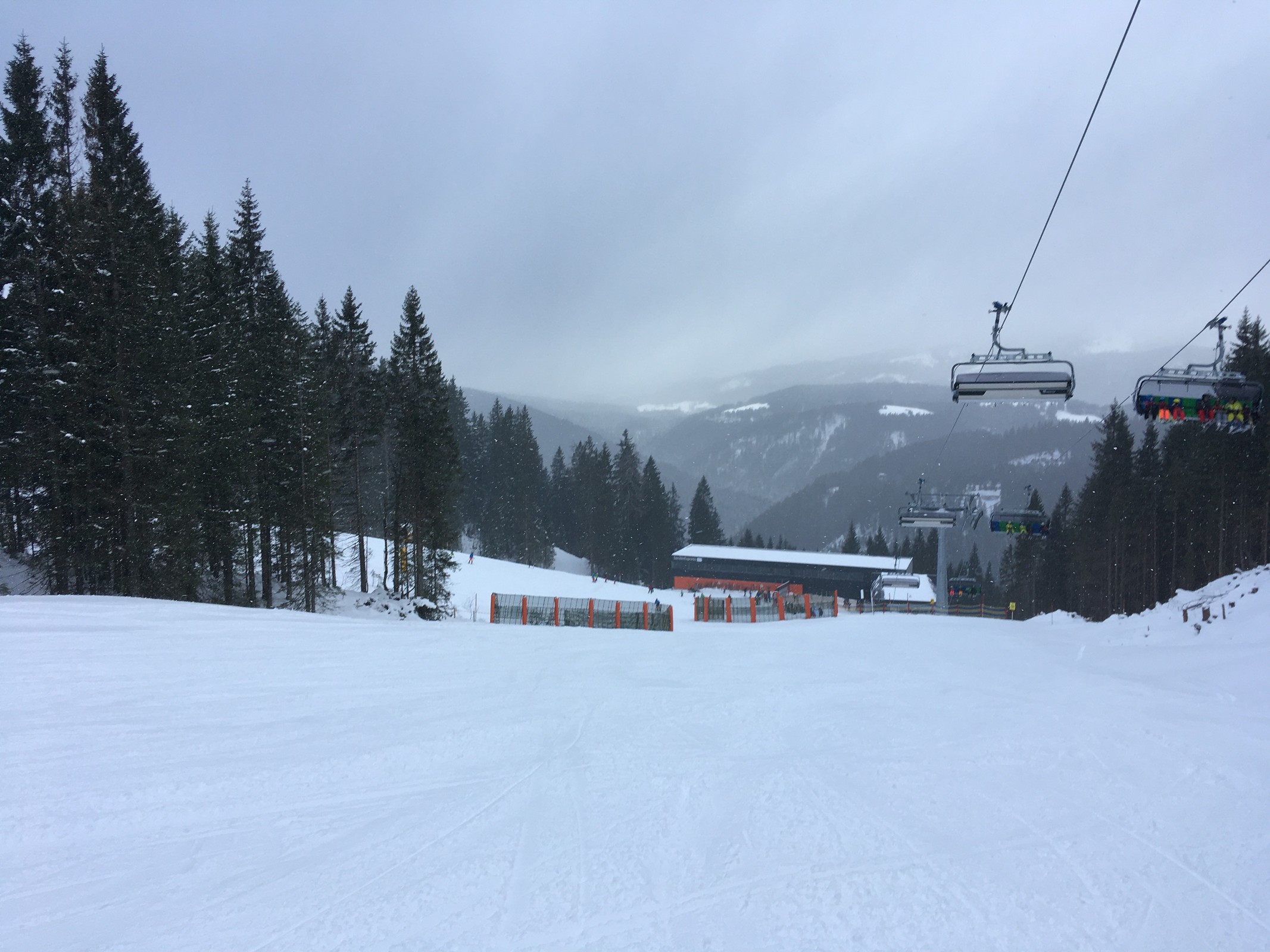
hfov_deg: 61.7
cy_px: 476
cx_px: 635
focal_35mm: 29
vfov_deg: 48.2
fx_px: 1064
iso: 25
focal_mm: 4.15
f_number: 2.2
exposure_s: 1/388
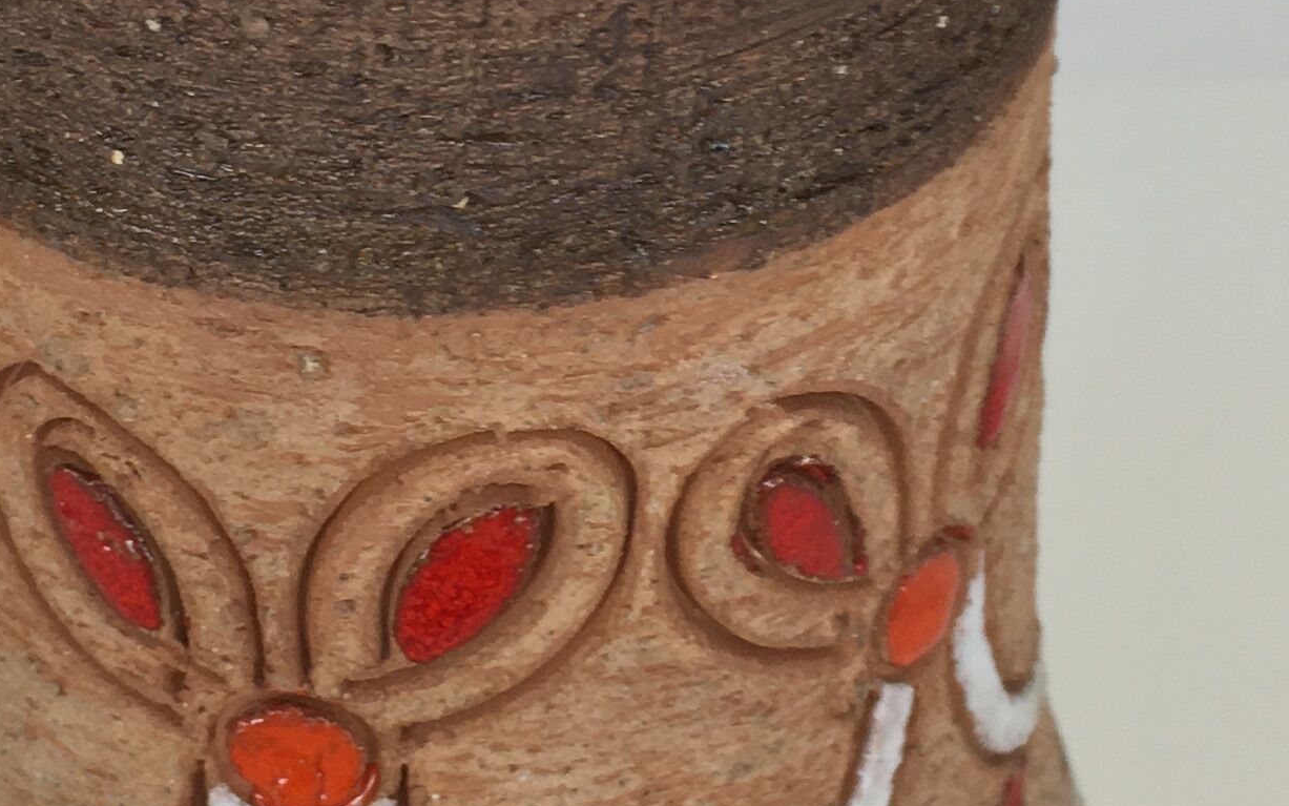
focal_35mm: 101
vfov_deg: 12.9
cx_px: 373
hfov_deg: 20.5
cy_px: 122
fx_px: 3548
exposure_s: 1/33
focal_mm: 4.15
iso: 40
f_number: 2.2
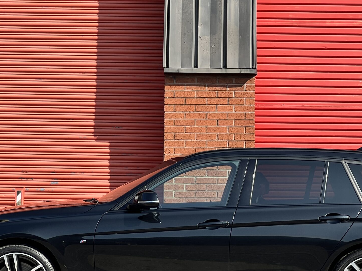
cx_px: 180
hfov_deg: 14.4
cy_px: 102
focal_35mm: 137
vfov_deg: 10.8
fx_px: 1433
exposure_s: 1/436
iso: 32
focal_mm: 9
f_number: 2.8
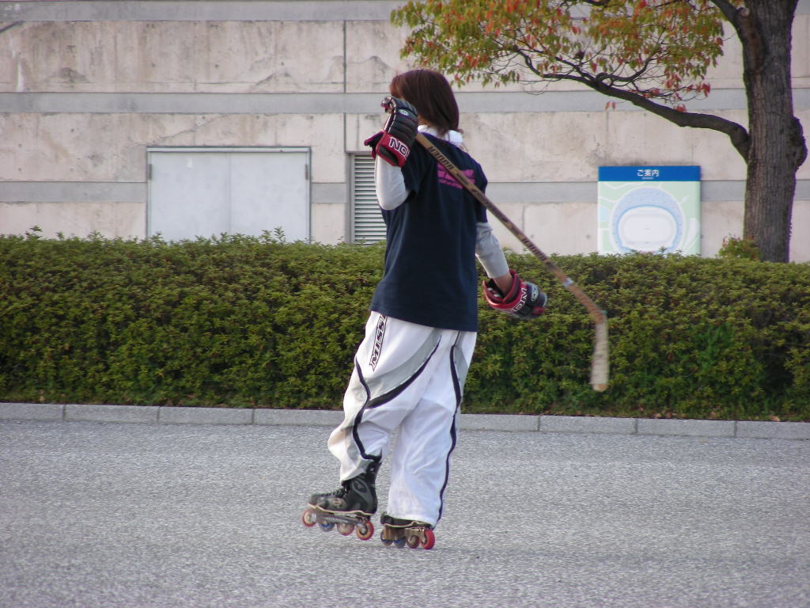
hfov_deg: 5.2
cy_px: 304
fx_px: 8892
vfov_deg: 3.9
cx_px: 405
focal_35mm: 380
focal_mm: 63.3
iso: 50
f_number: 3.5
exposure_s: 1/89.6
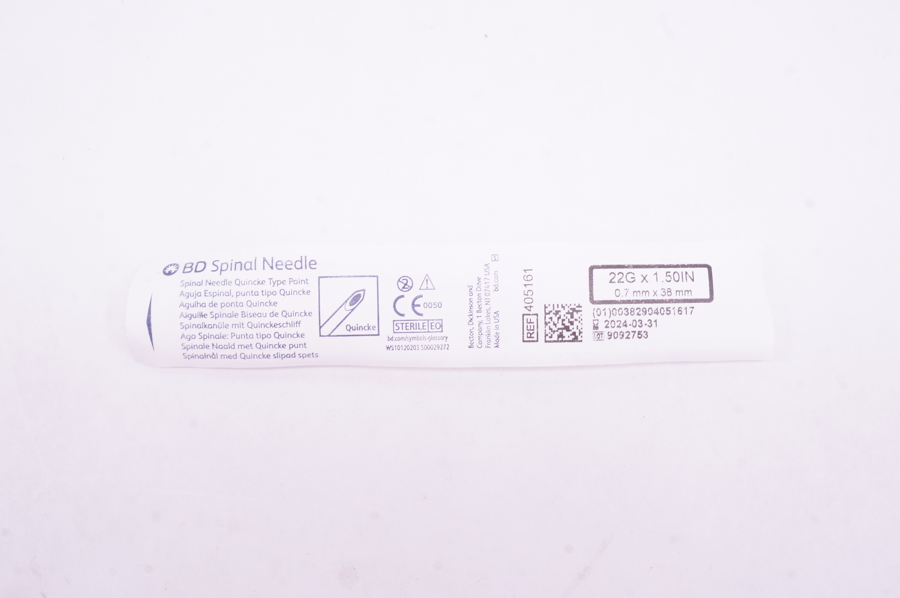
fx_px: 1236
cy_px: 299
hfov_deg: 40.0
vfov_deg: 27.2
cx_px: 450
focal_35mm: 50
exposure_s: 1/20
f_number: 16
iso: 800
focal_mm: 33
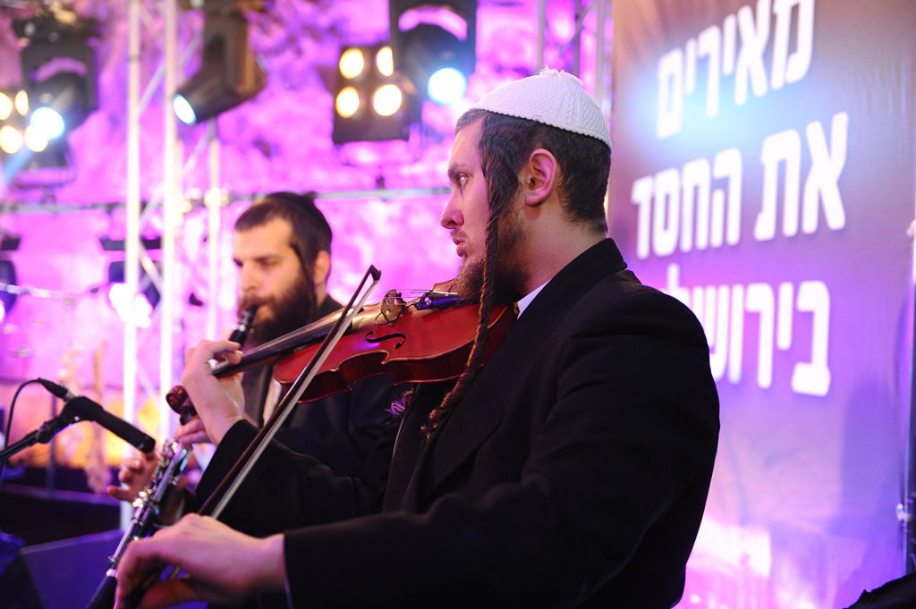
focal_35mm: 52
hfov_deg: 38.2
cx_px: 458
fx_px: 1322
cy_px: 304
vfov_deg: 25.9
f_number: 2.8
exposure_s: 1/125
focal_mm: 52
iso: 1600
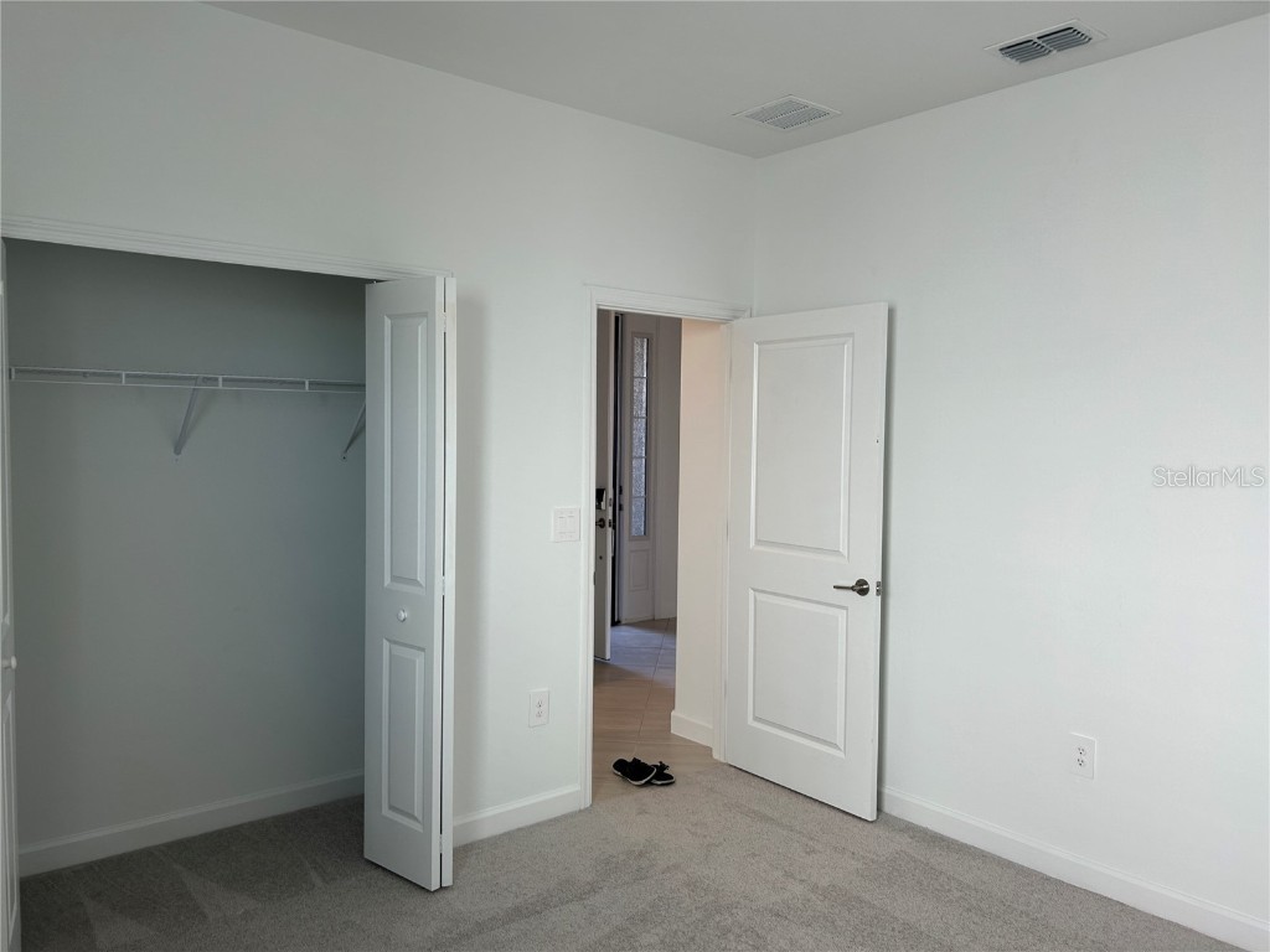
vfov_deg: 53.1
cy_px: 476
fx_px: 954
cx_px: 635
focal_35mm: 26
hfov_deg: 67.3
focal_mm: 5.7
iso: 40
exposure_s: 1/130
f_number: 1.5
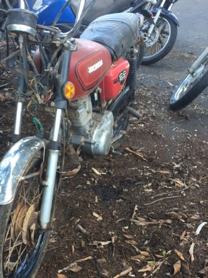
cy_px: 188
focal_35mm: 45
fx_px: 361
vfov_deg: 41.5
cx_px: 94
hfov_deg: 32.2
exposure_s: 1/60
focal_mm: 4.15
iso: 32
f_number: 2.2
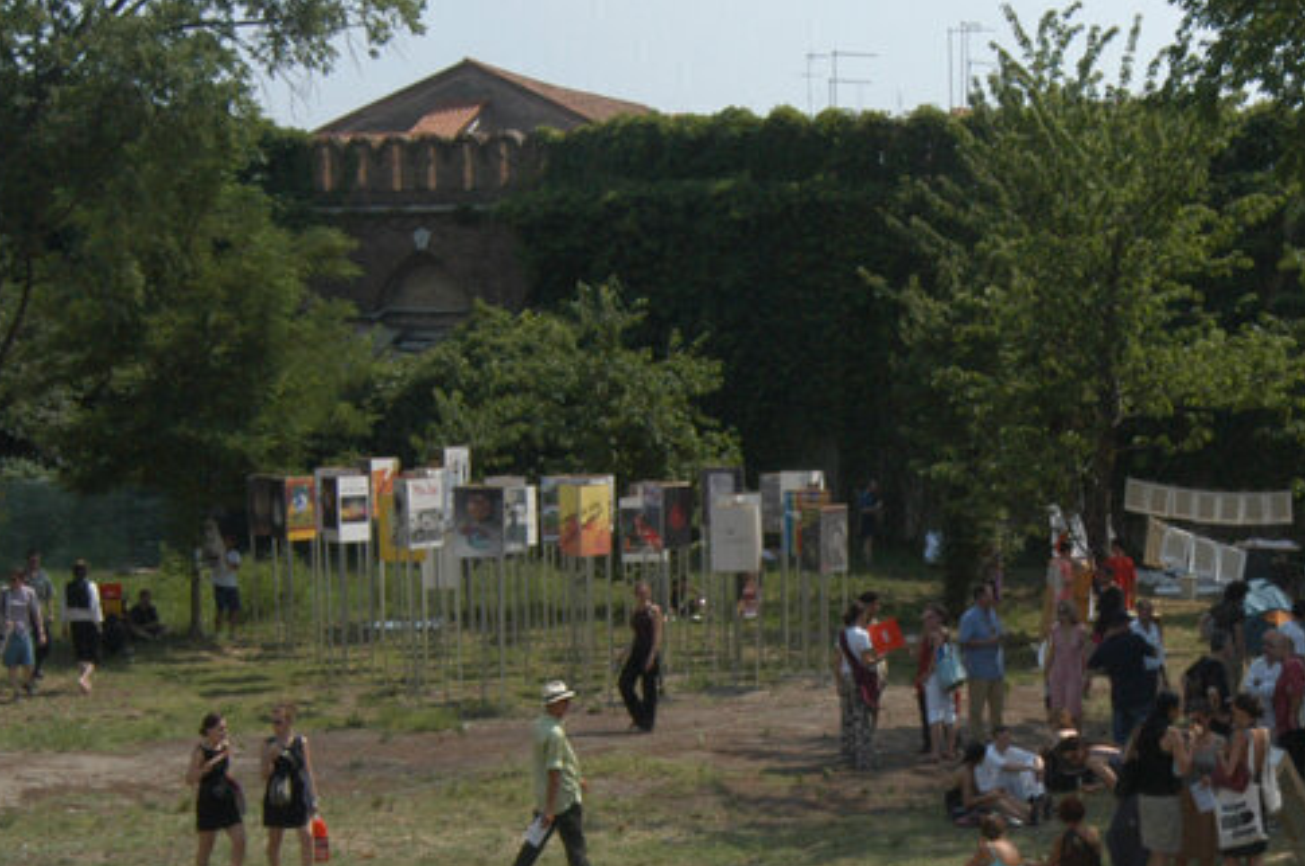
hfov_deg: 25.5
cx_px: 1161
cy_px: 836
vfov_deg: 17.3
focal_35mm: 77
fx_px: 2792
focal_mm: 23
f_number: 11
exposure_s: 1/500
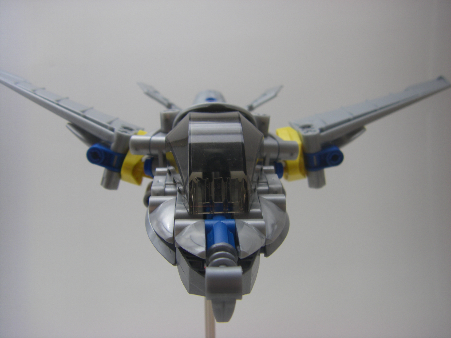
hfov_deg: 49.0
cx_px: 226
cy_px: 169
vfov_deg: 37.7
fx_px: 495
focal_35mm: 38
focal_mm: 6.3
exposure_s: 1/100
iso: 64
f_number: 3.5
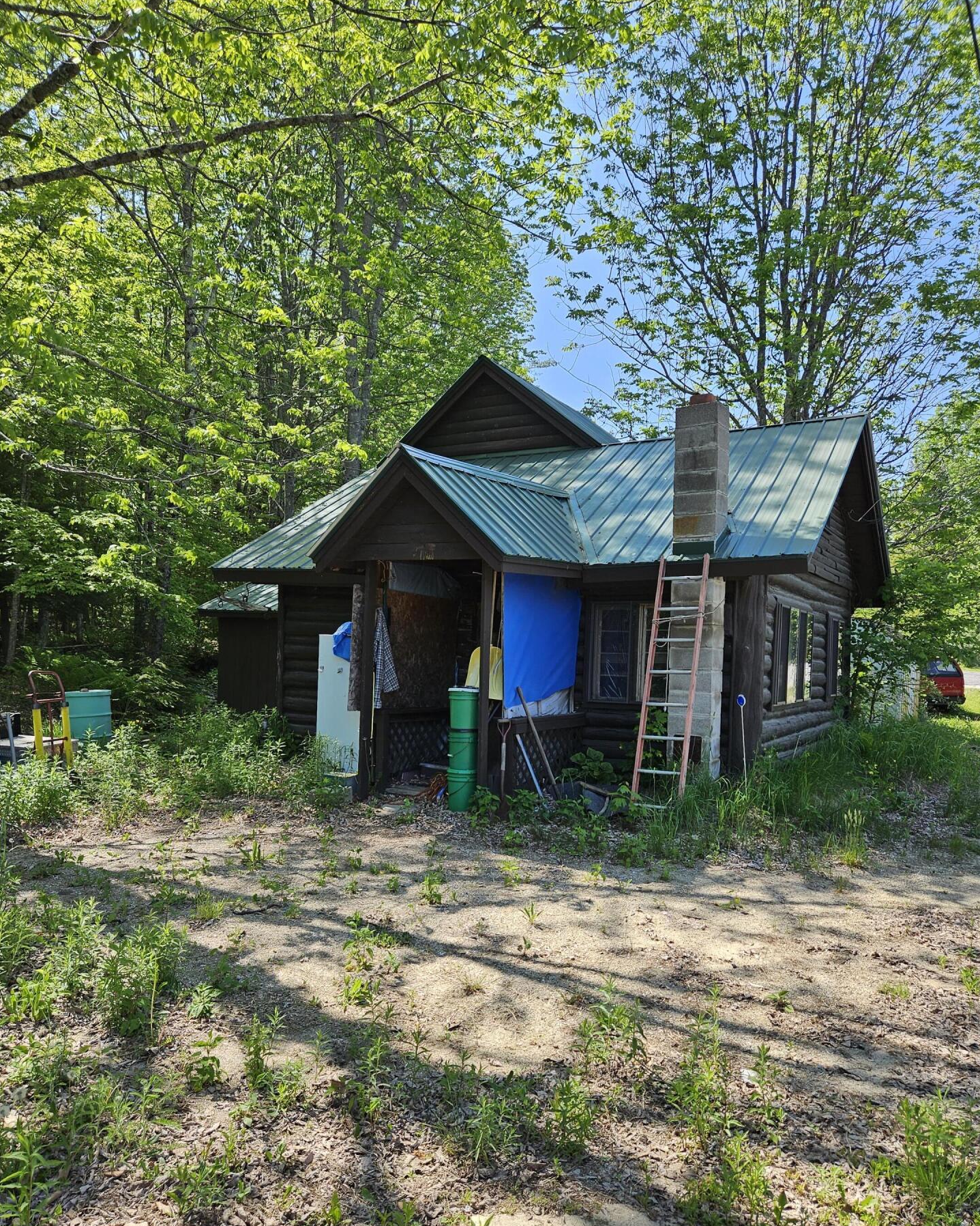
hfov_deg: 56.8
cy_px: 680
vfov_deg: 67.9
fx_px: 906
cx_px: 478
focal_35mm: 25
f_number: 1.8
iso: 25
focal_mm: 5.4
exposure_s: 1/603
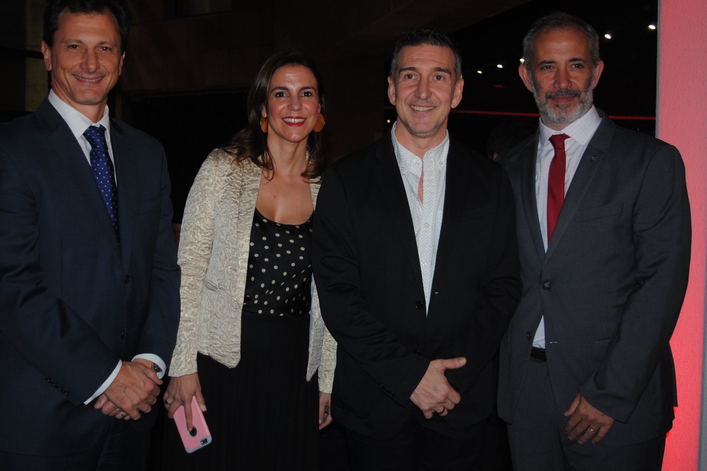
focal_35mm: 44
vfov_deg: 30.8
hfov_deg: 44.8
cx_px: 323
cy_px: 229
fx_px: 856
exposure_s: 1/60
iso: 200
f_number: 4
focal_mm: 25
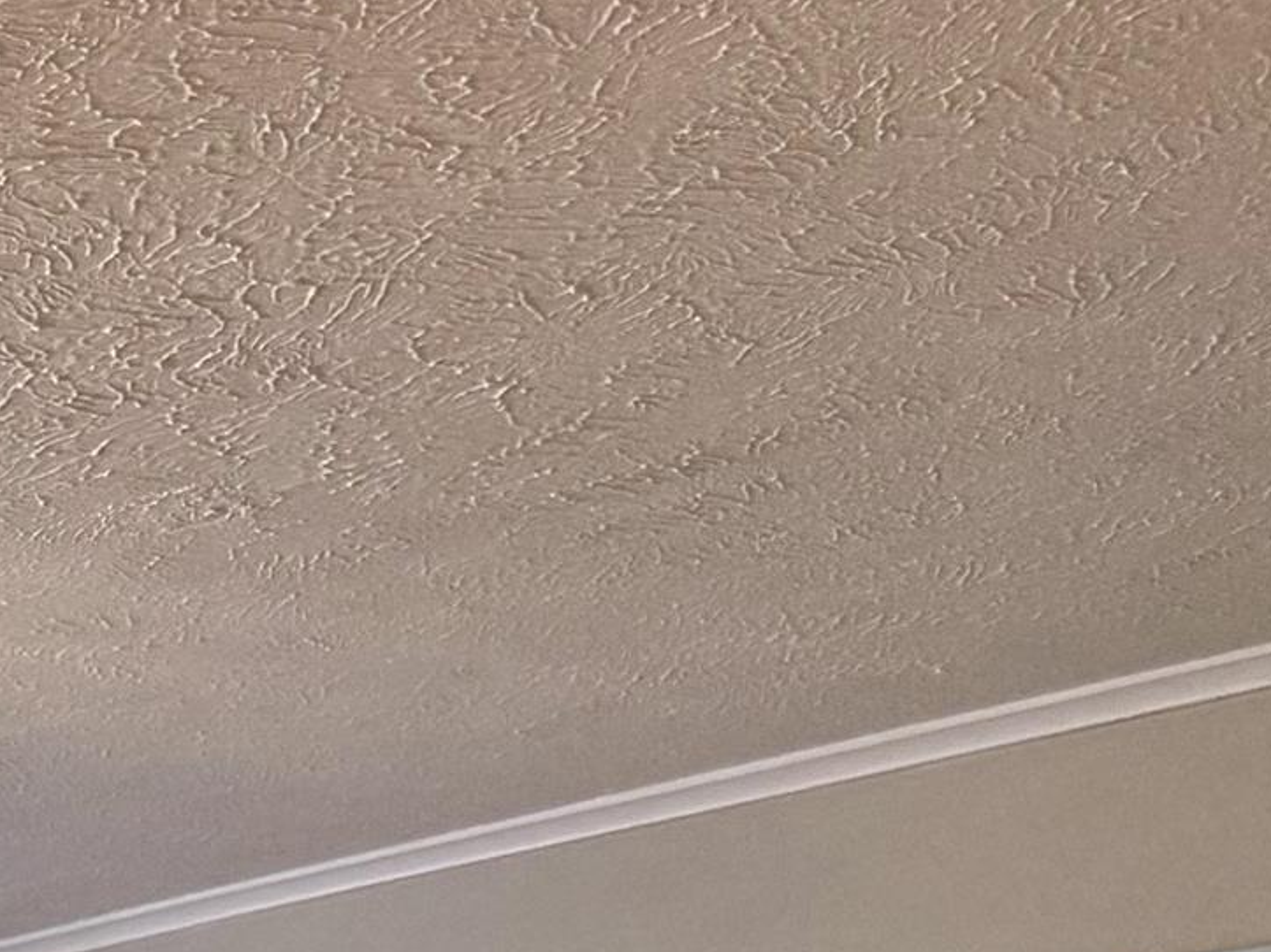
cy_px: 1728
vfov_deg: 13.1
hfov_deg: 15.8
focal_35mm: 102
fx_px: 3745
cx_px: -1167
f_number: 1.78
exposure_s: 1/155
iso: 200
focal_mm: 6.76
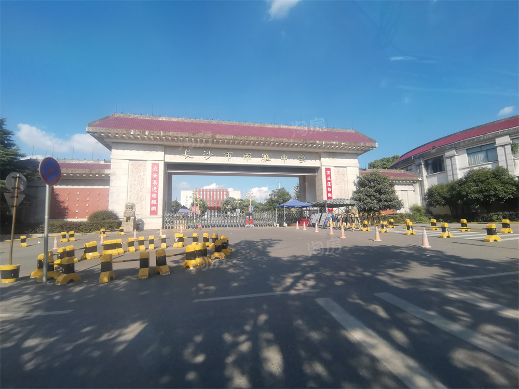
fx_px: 255
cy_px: 194
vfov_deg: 74.7
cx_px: 260
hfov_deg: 91.0
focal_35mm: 17
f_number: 2.2
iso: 50
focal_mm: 2.26
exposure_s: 1/166
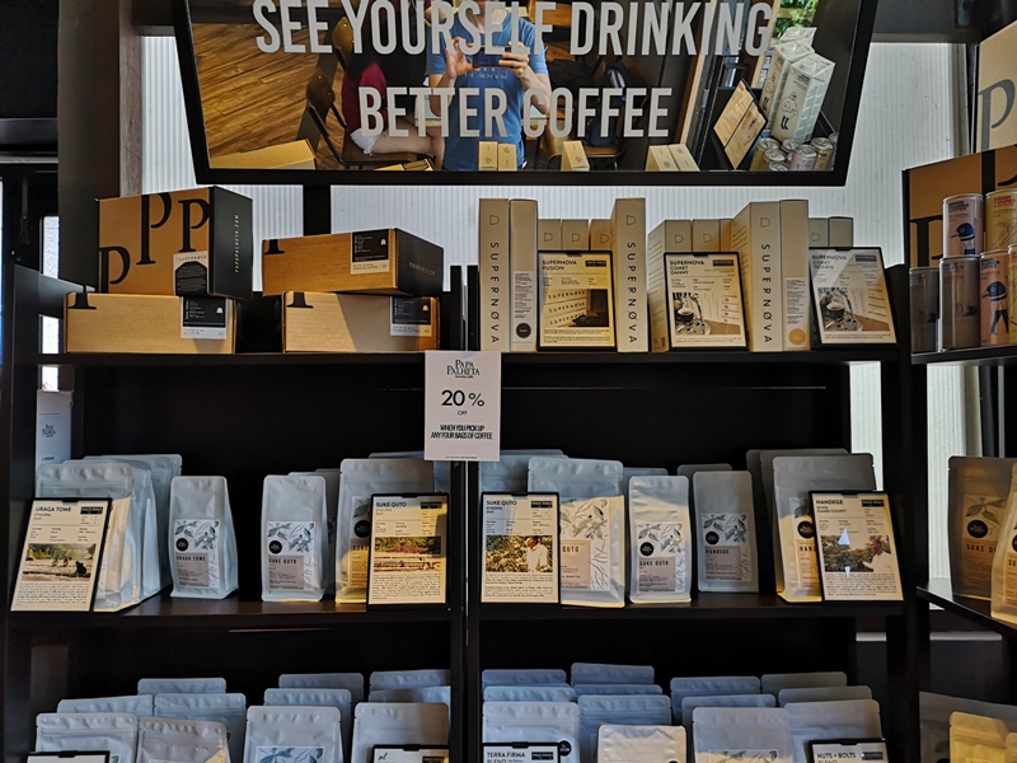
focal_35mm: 27
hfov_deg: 65.3
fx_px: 793
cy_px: 382
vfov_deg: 51.4
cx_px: 508
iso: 80
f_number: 1.8
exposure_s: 1/50
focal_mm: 3.95
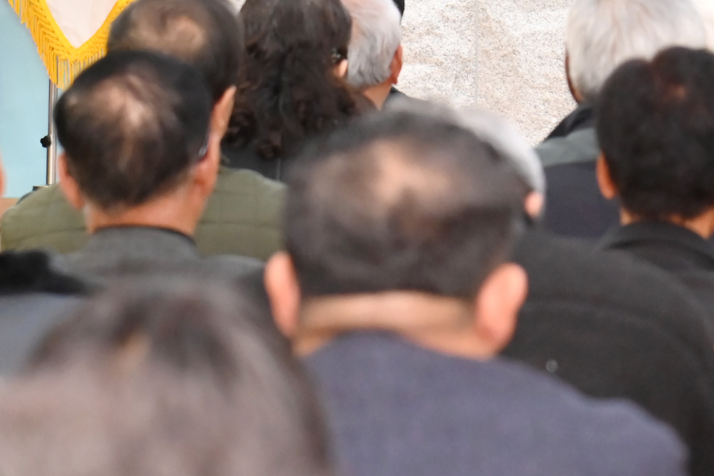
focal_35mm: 297
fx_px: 5890
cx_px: 839
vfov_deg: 4.6
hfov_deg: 6.9
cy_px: -59
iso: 5000
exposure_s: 1/250
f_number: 6.3
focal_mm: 120
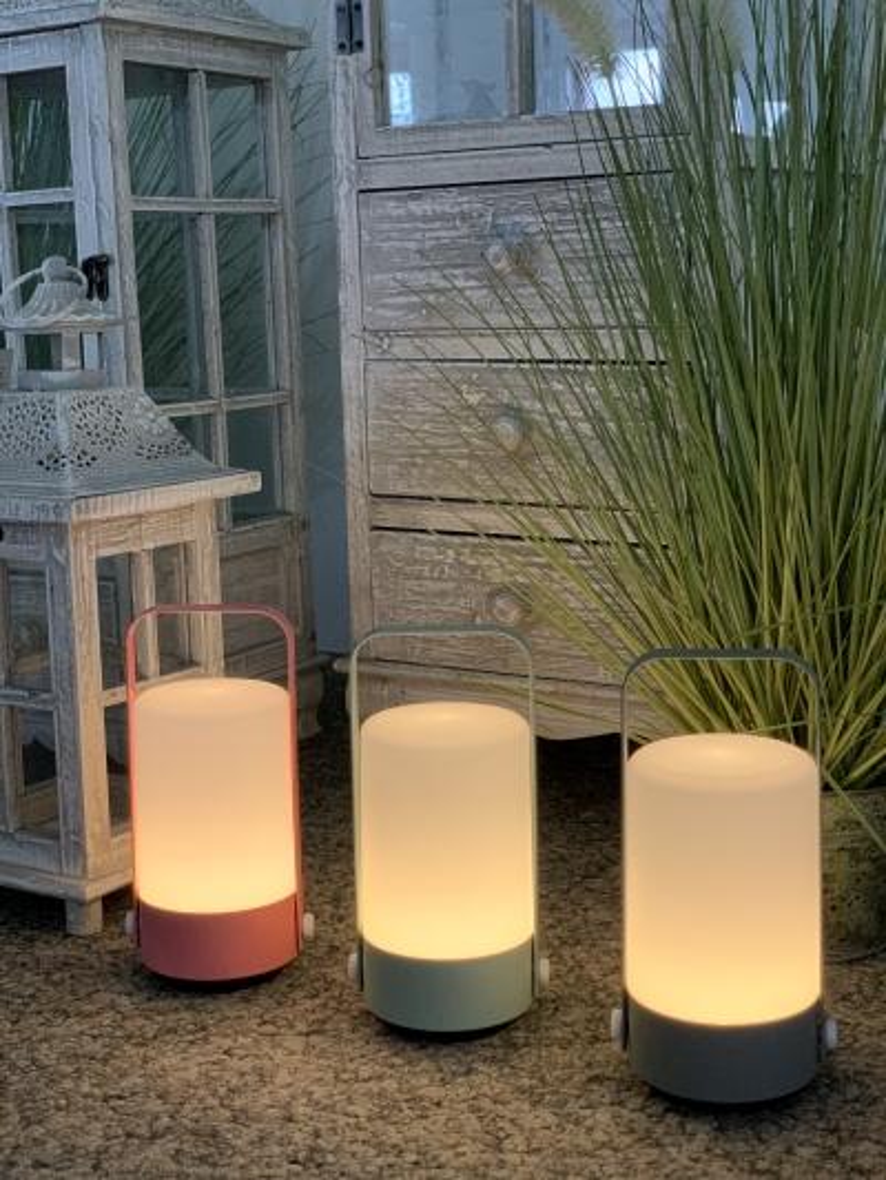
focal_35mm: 52
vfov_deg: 36.8
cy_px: 590
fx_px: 1774
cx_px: 443
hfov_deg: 28.0
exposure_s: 1/50
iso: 200
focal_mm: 6
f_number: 2.4
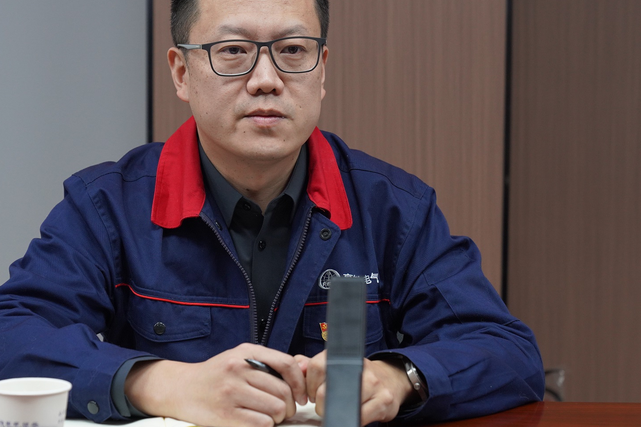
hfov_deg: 21.0
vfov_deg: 14.1
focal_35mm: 97
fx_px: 1727
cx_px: 252
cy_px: 206
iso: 1250
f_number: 4
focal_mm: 59
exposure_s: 1/160
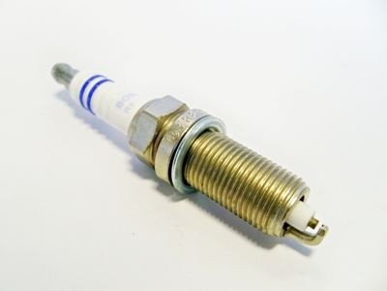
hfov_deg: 52.6
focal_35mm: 35
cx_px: 194
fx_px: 391
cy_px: 146
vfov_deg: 40.7
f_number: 3.5
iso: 100
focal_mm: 6.2
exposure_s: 1/30
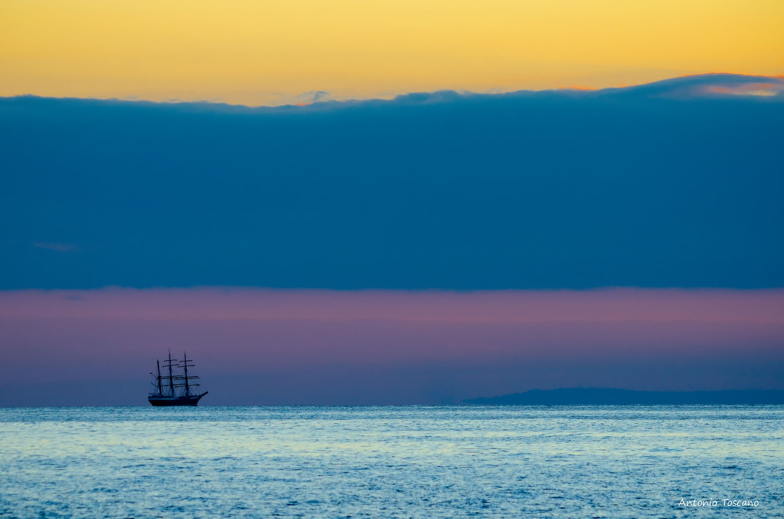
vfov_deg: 4.0
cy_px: 260
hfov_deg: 6.0
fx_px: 7497
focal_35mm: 345
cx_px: 392
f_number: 6.3
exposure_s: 1/400
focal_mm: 230
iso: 400
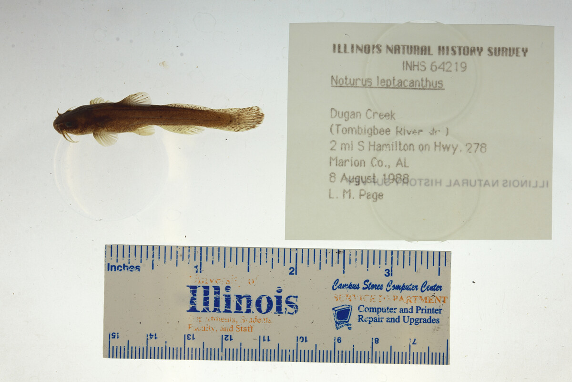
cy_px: 191
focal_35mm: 60
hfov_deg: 33.4
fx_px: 954
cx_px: 286
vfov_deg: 22.6
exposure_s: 1/200
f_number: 10
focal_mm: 60
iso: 100
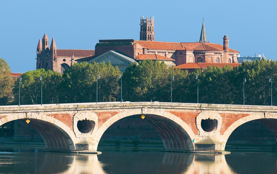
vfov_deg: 4.1
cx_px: 131
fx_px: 2432
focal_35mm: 322
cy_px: 119
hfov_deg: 6.5
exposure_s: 1/400
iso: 100
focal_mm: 200
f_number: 5.6
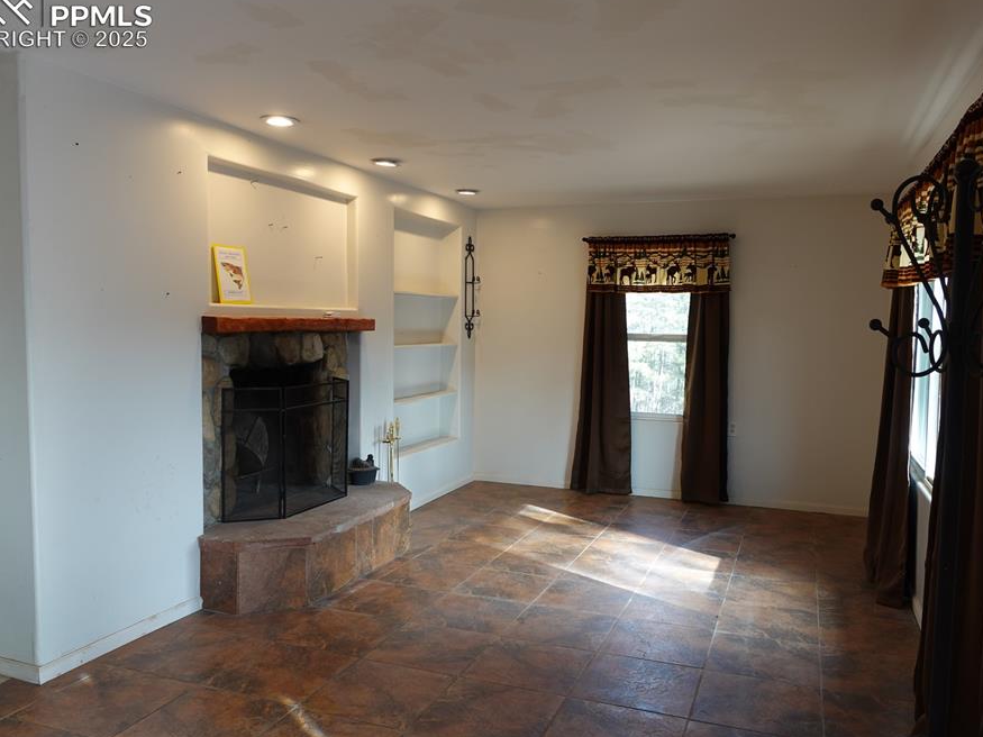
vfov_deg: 51.3
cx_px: 502
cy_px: 368
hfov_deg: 65.3
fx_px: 767
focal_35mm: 27
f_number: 3.5
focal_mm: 9.4
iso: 125
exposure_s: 1/30
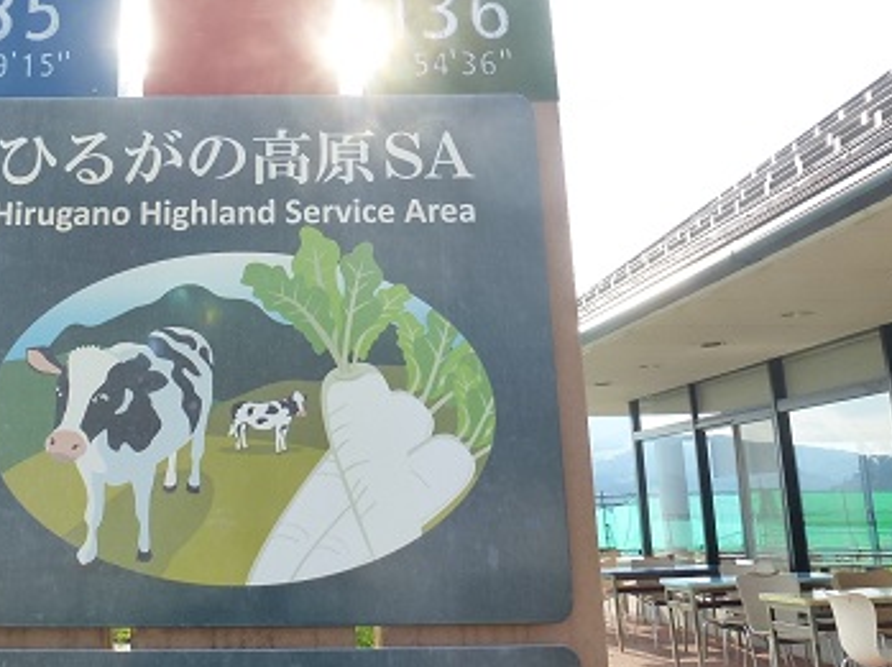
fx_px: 1081
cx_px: 253
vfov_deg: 33.6
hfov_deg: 43.8
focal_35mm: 42
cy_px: 172
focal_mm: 4.3
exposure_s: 1/250
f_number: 4
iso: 160
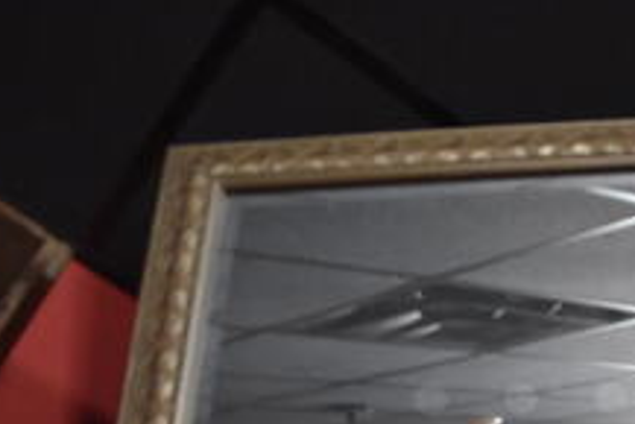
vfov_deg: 17.1
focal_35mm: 76
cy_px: 518
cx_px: 612
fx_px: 1341
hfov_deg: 25.5
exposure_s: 1/125
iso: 2500
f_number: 3.5
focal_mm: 18
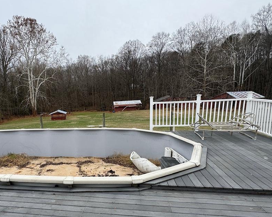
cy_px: 140
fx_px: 201
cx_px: 96
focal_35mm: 25
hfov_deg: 66.6
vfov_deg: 55.9
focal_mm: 2.22
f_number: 2.2
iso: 50
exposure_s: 1/512
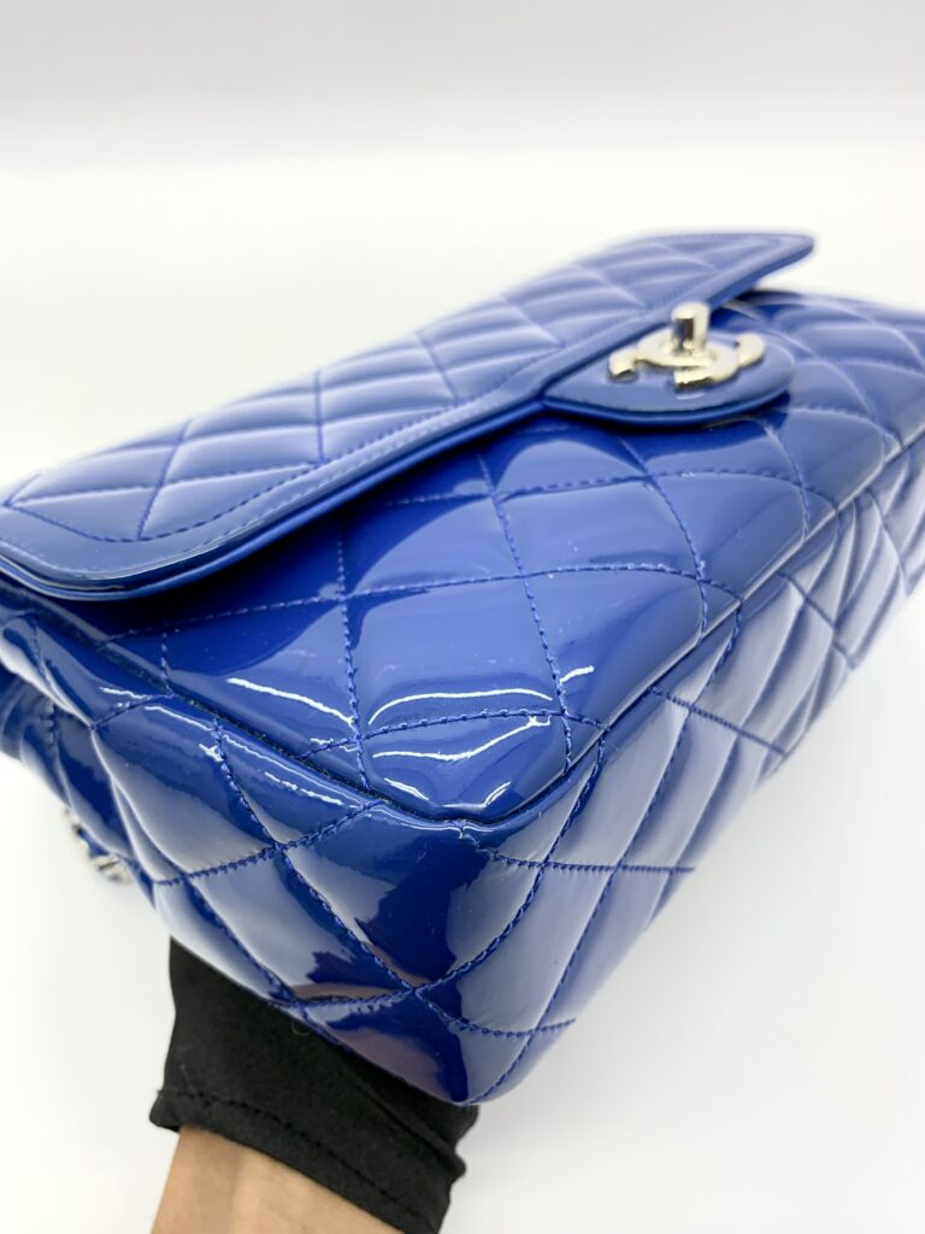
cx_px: 462
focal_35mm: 26
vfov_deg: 67.3
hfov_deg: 53.1
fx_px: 926
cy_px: 617
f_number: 1.8
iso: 80
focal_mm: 4.25
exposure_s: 1/100
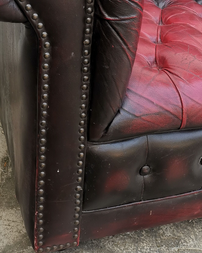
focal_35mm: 58
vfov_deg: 31.3
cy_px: 36
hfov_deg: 26.1
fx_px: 434
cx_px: 72
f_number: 1.8
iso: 50
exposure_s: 1/240
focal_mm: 5.58
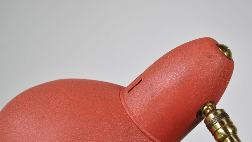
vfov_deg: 14.3
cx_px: 149
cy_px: 117
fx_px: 560
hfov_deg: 25.3
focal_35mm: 84
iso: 100
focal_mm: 35
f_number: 5
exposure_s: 1/100
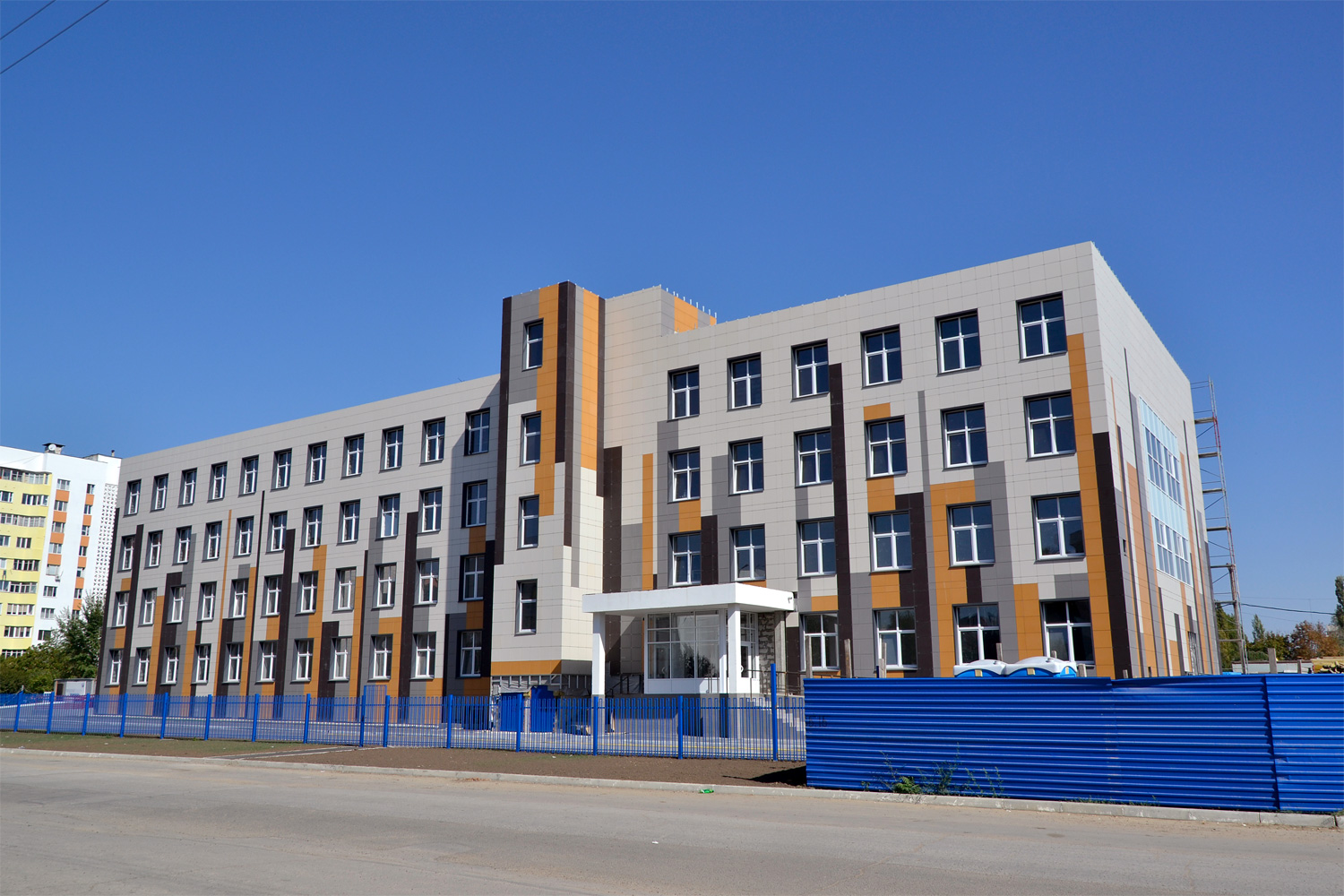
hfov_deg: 67.4
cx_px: 672
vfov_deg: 47.9
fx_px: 1008
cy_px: 448
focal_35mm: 27
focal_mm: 18
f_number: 9
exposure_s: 1/320
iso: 100
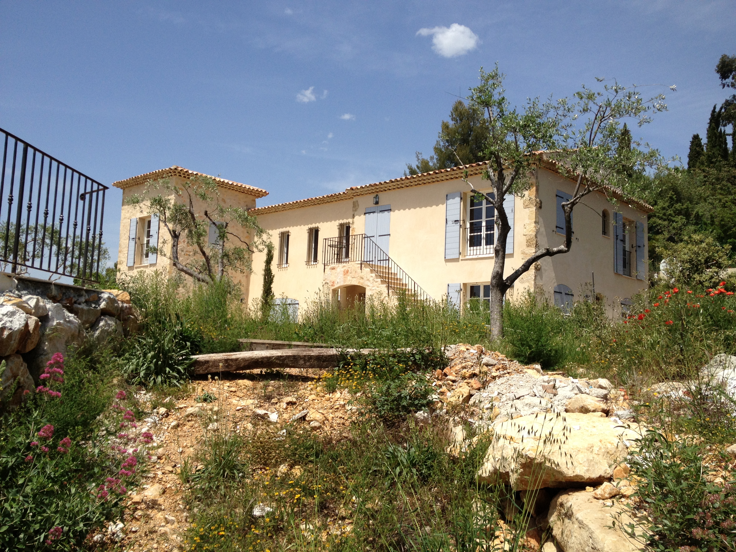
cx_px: 368
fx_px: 744
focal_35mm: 35
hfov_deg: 52.6
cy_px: 276
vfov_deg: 40.7
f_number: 2.4
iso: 64
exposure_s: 1/2208
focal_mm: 4.28
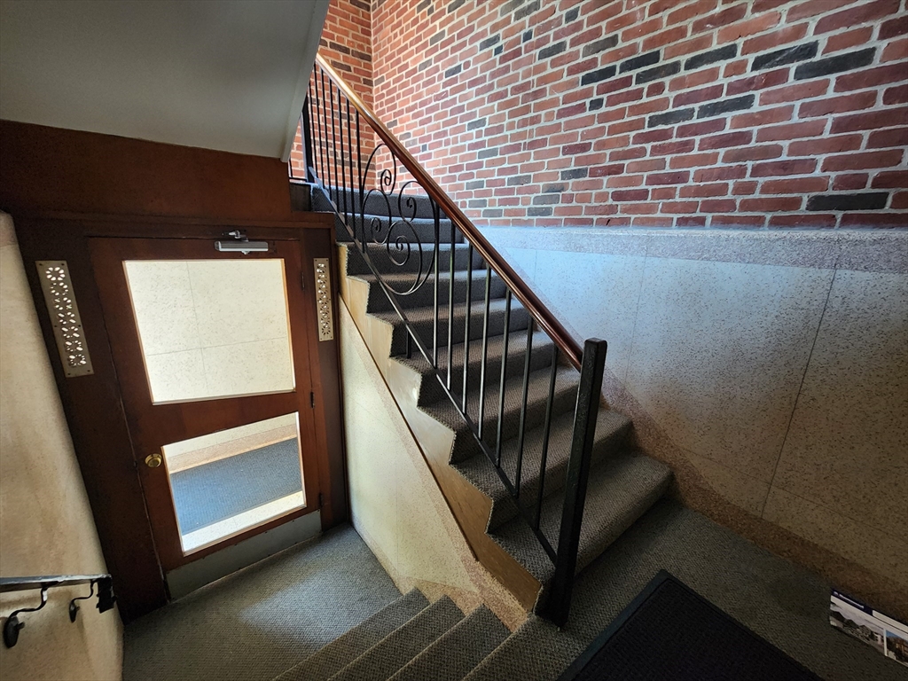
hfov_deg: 106.2
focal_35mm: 13
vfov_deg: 89.9
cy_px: 340
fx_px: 341
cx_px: 454
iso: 320
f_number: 2.2
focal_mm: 2.2
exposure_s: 1/40
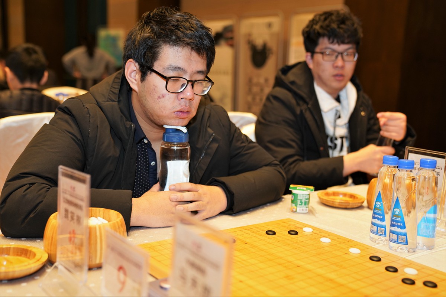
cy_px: 148
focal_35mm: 41
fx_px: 508
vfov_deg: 32.6
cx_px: 223
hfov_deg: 47.4
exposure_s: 1/60
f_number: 2.8
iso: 800
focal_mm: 41
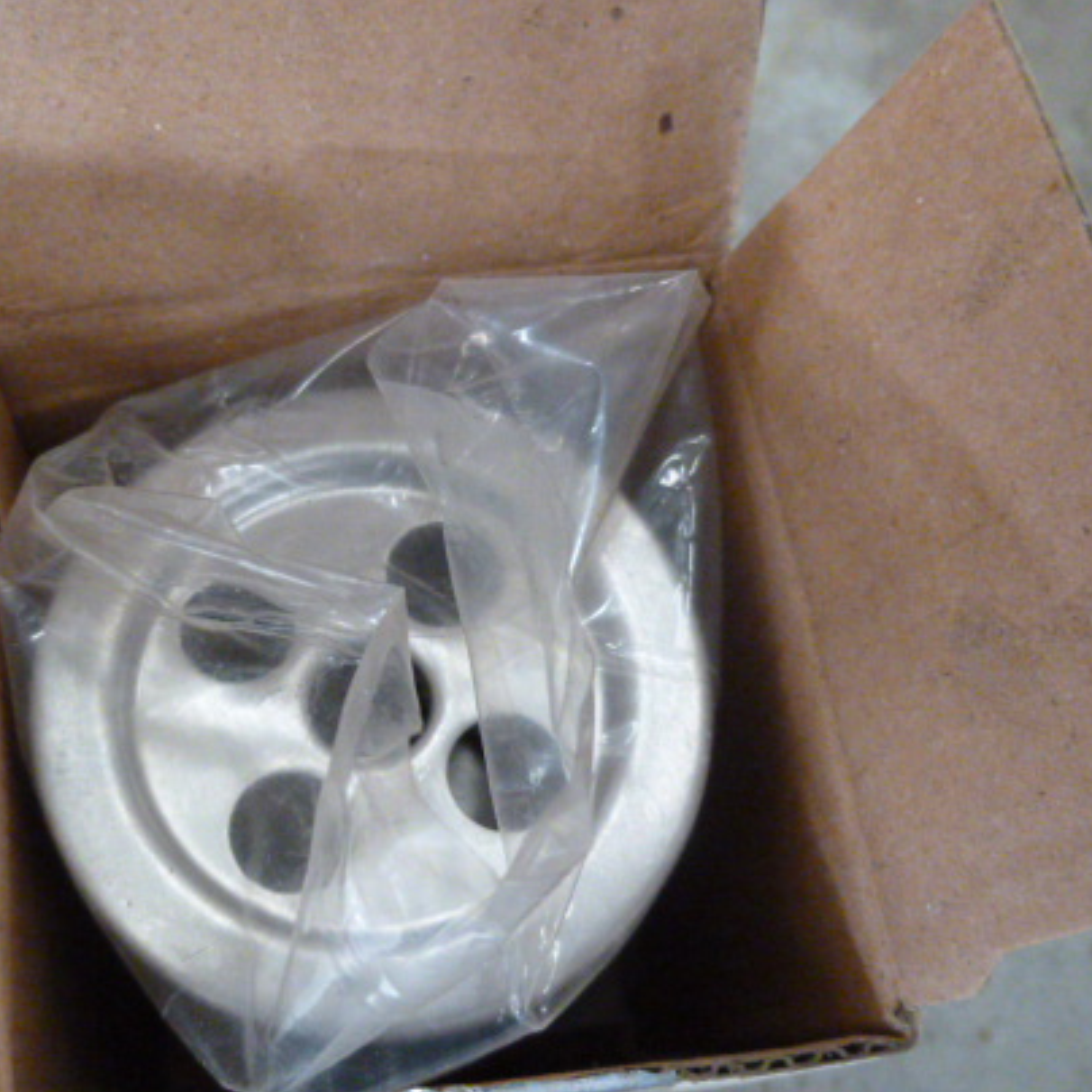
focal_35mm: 35
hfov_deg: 46.5
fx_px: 1249
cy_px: 638
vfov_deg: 47.0
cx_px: 365
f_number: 3.1
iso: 800
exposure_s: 1/50
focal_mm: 4.5
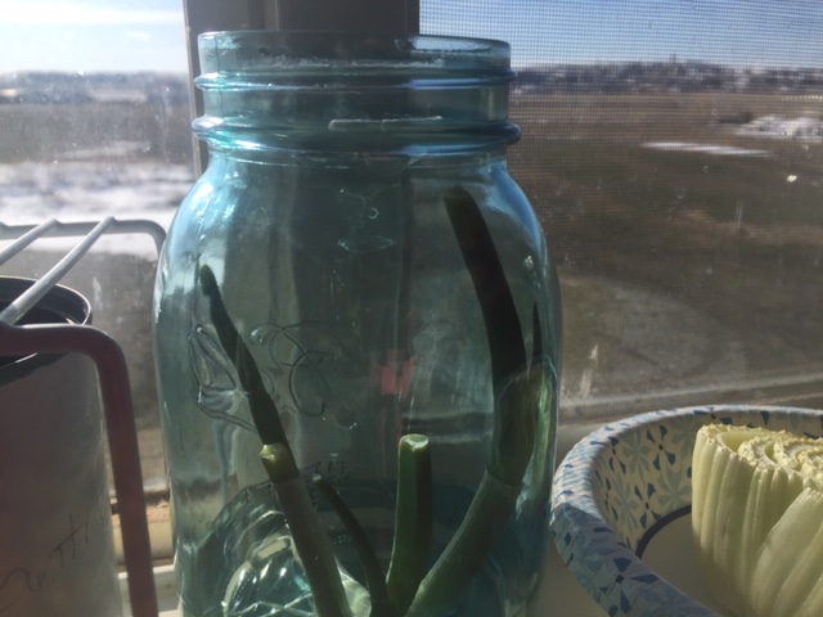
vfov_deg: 48.2
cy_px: 308
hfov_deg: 61.7
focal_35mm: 29
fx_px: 689
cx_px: 412
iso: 32
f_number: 2.2
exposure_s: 1/2083
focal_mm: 4.15
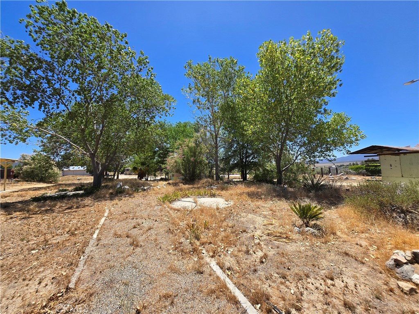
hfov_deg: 106.2
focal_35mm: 13
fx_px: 157
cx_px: 210
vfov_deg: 89.9
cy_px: 157
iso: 25
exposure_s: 1/1055
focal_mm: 1.7
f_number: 2.2
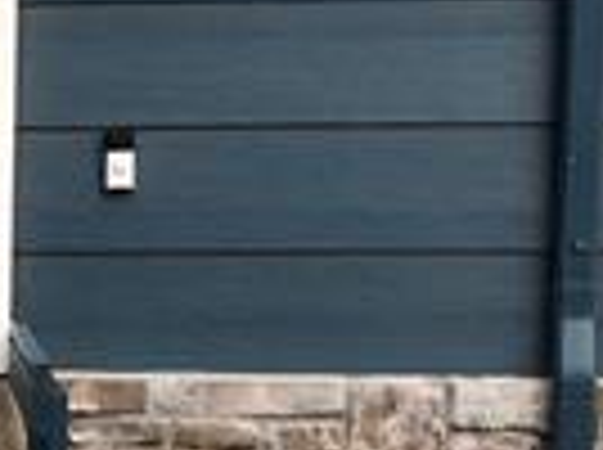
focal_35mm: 134
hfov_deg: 13.7
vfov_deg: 10.9
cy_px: 479
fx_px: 2330
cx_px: -360
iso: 20
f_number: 1.8
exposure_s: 1/248
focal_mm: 3.99
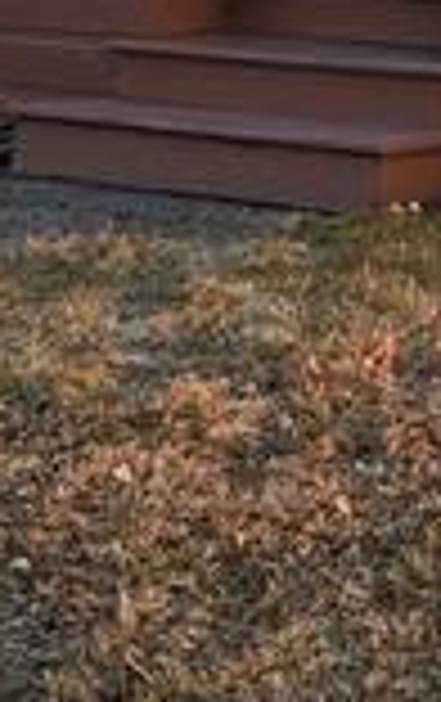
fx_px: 3066
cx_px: 1395
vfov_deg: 11.2
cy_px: -914
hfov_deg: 7.2
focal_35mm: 160
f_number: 1.8
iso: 25
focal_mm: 6.4
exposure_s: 1/180
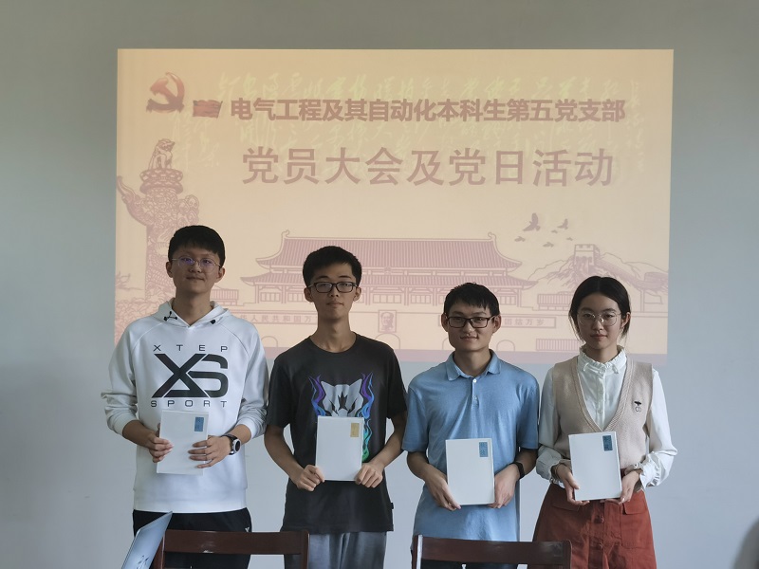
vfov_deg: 22.9
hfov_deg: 30.3
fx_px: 1403
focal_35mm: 64
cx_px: 380
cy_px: 284
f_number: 1.6
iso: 160
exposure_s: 1/100
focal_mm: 5.56
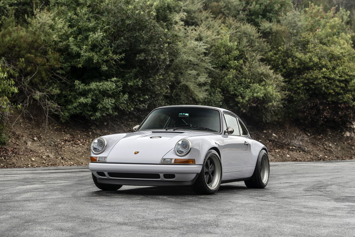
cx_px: 178
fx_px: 907
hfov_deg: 22.1
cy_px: 118
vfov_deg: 14.9
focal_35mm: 92
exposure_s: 1/30
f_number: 5
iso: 64
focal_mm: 92
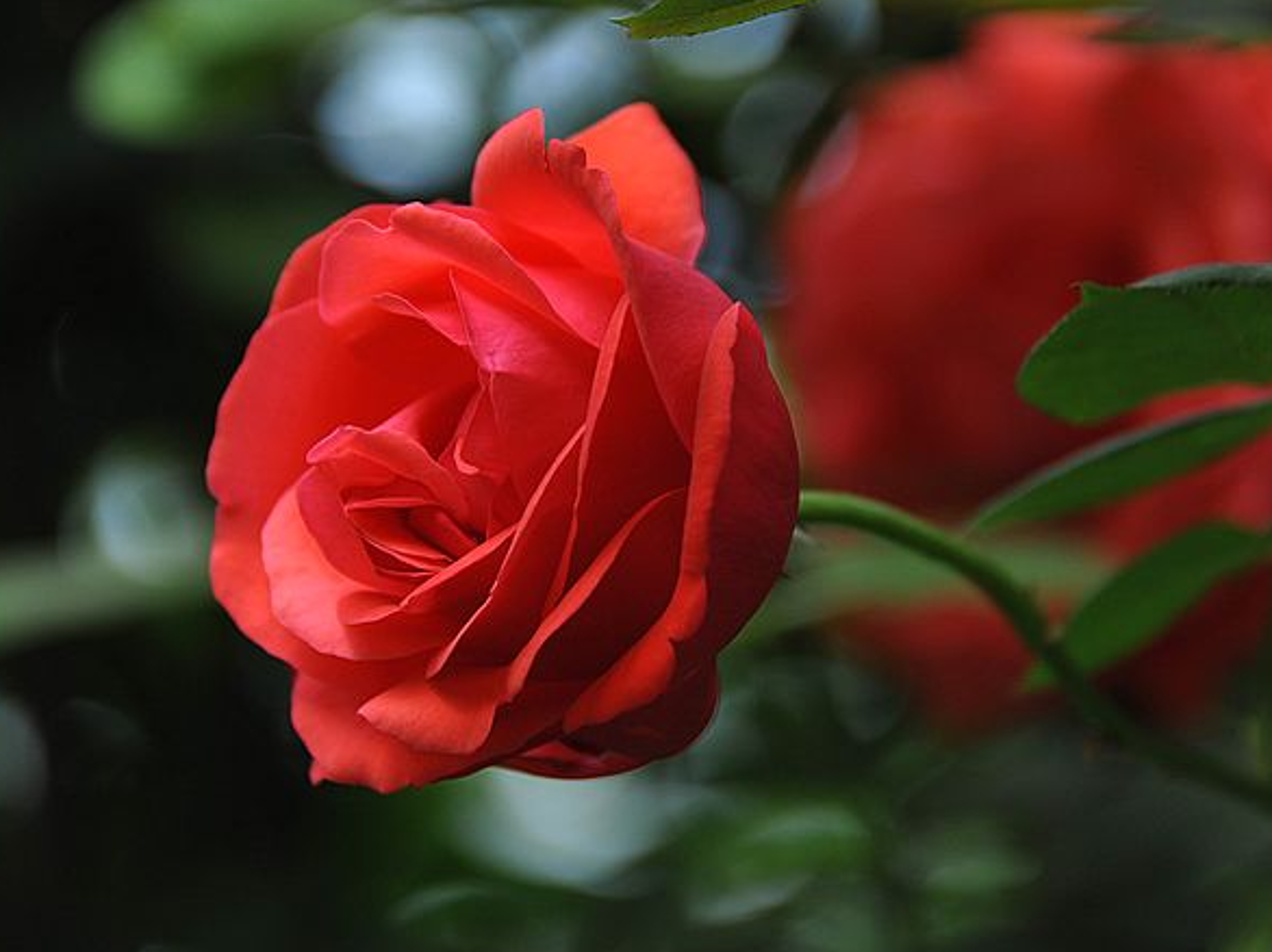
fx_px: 14472
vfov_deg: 3.8
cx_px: 632
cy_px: 439
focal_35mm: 394
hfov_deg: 5.0
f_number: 5.6
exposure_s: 1/160
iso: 800
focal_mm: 300
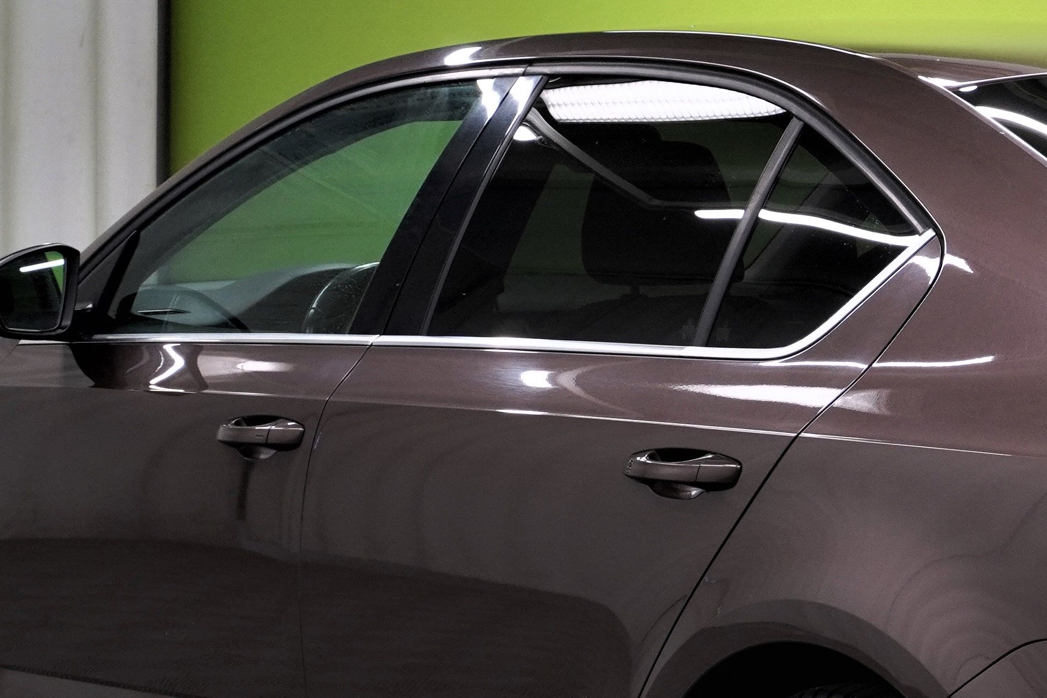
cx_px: 1048
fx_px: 3912
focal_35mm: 135
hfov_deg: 15.0
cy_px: 435
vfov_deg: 10.2
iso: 320
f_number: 7.1
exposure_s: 1/20
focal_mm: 29
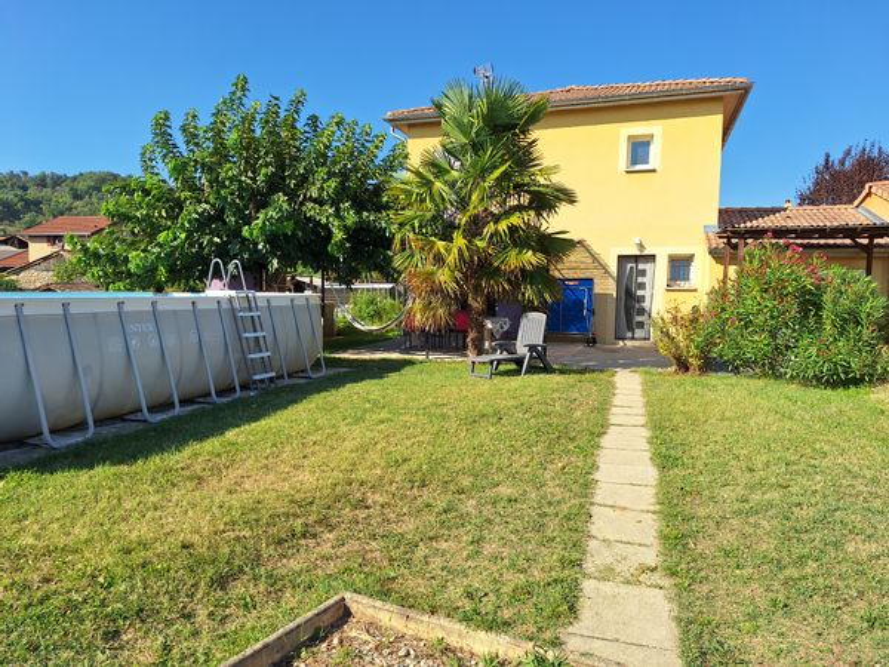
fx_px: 591
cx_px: 444
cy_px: 334
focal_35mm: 23
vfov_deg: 58.9
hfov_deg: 73.9
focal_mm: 5.54
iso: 40
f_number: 1.8
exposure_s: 1/2688
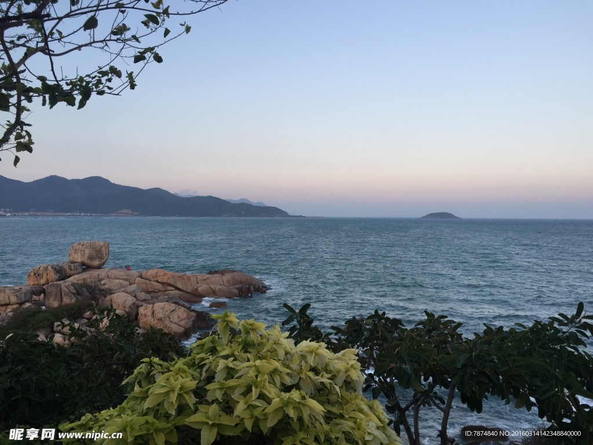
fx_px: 497
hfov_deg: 61.7
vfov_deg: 48.2
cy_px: 222
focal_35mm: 29
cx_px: 296
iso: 32
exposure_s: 1/306
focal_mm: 4.15
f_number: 2.2
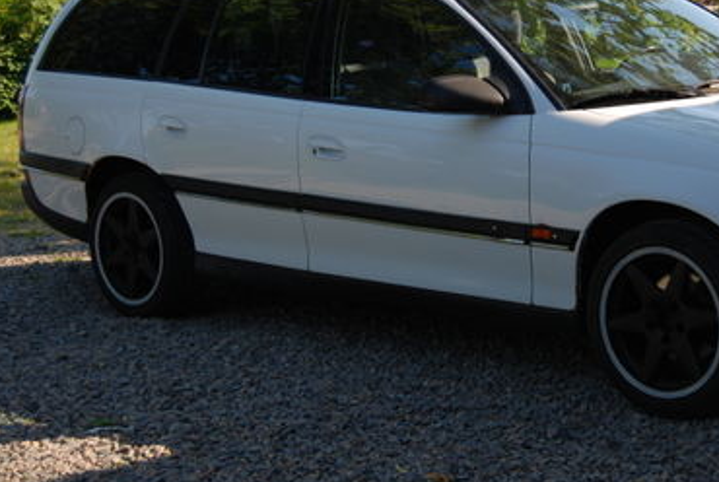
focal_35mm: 83
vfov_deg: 16.5
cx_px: 552
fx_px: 1660
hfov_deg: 24.1
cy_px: 173
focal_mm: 32
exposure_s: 1/320
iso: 100
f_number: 4.5
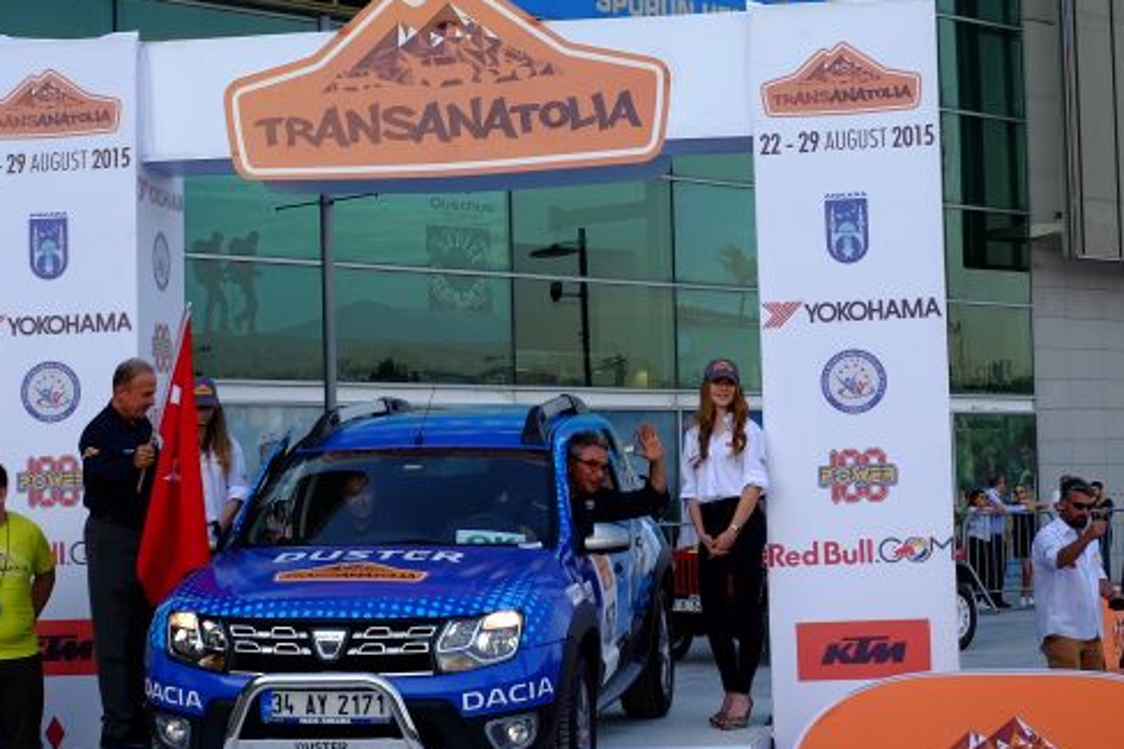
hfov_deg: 31.4
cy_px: 469
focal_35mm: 64
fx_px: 1997
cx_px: 493
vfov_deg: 21.2
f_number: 5.6
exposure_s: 1/170
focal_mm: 32.1
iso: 200
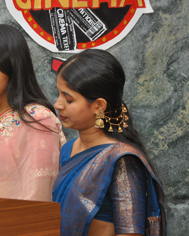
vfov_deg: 14.3
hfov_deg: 11.3
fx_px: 944
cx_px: 5
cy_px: 129
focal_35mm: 135
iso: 800
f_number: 5.6
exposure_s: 1/160
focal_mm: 58
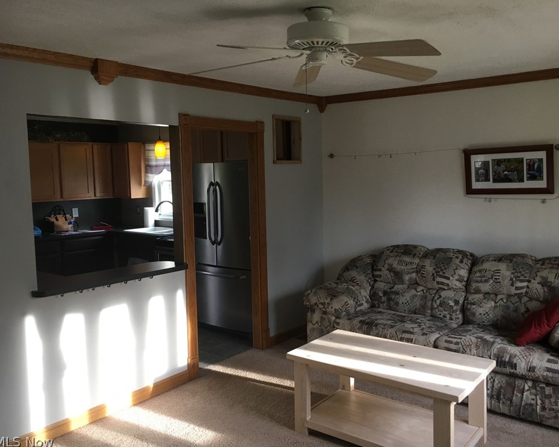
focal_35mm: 31
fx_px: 513
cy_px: 222
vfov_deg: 47.1
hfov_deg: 57.1
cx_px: 297
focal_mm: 4.15
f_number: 2.2
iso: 40
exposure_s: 1/30
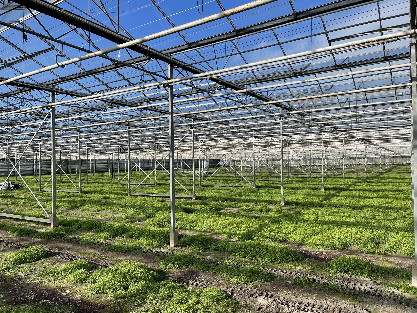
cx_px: 208
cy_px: 156
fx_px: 313
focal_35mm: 26
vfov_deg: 53.1
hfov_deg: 67.3
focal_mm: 5.1
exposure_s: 1/2545
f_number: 1.6
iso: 32
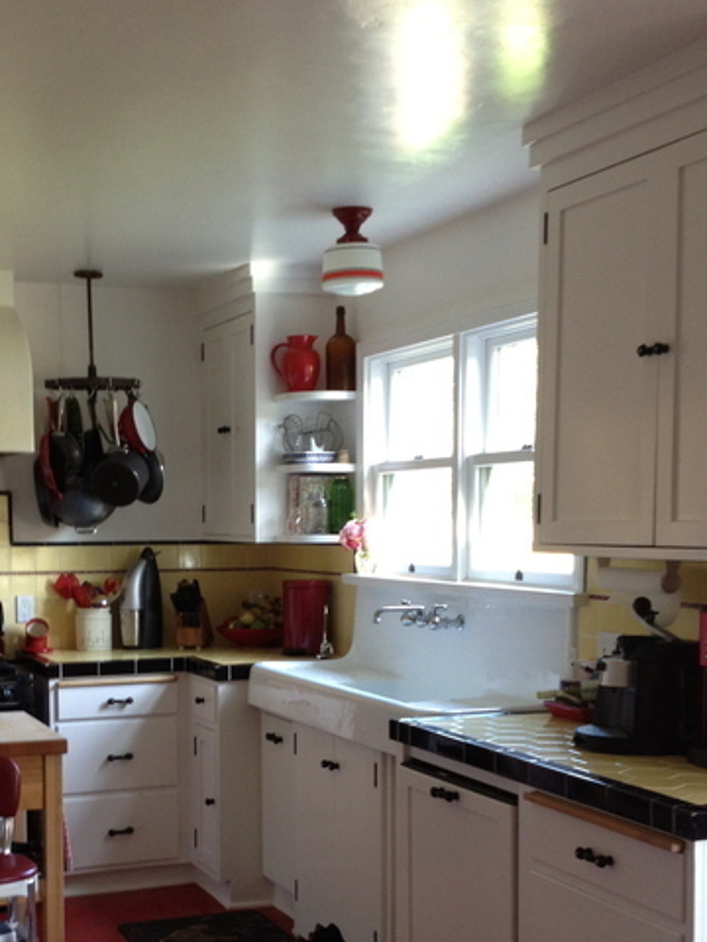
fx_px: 1525
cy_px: 648
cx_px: 242
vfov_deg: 34.0
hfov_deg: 26.0
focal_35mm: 56
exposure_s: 1/20
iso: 80
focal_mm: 4.28
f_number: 2.4
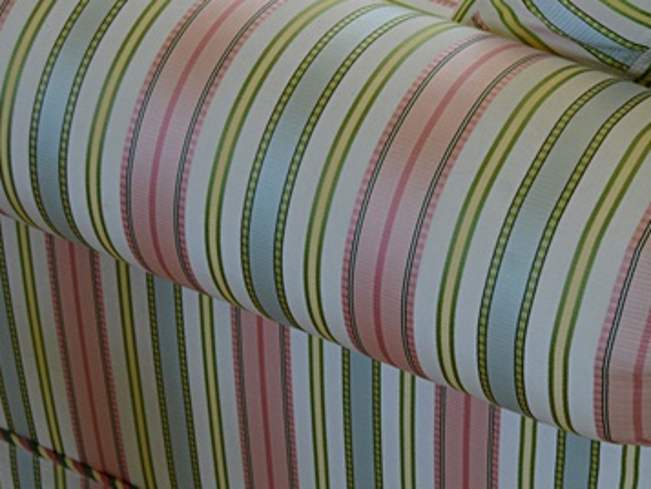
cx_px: 593
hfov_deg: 18.4
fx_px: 1975
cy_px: 76
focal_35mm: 105
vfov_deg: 14.0
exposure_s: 1/80
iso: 400
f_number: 4.2
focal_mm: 26
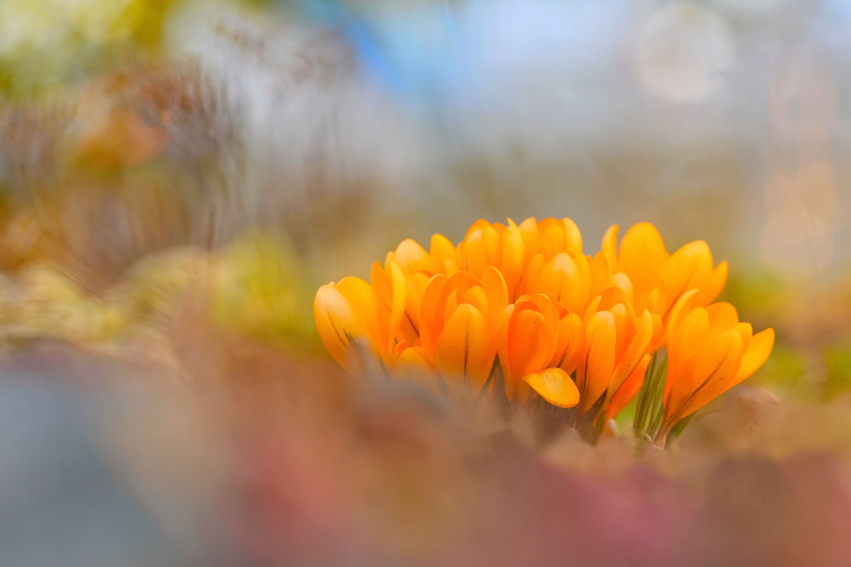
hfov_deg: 7.6
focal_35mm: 270
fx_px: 6382
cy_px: 284
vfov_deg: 5.1
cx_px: 426
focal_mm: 180
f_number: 5.6
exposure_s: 1/250
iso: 100
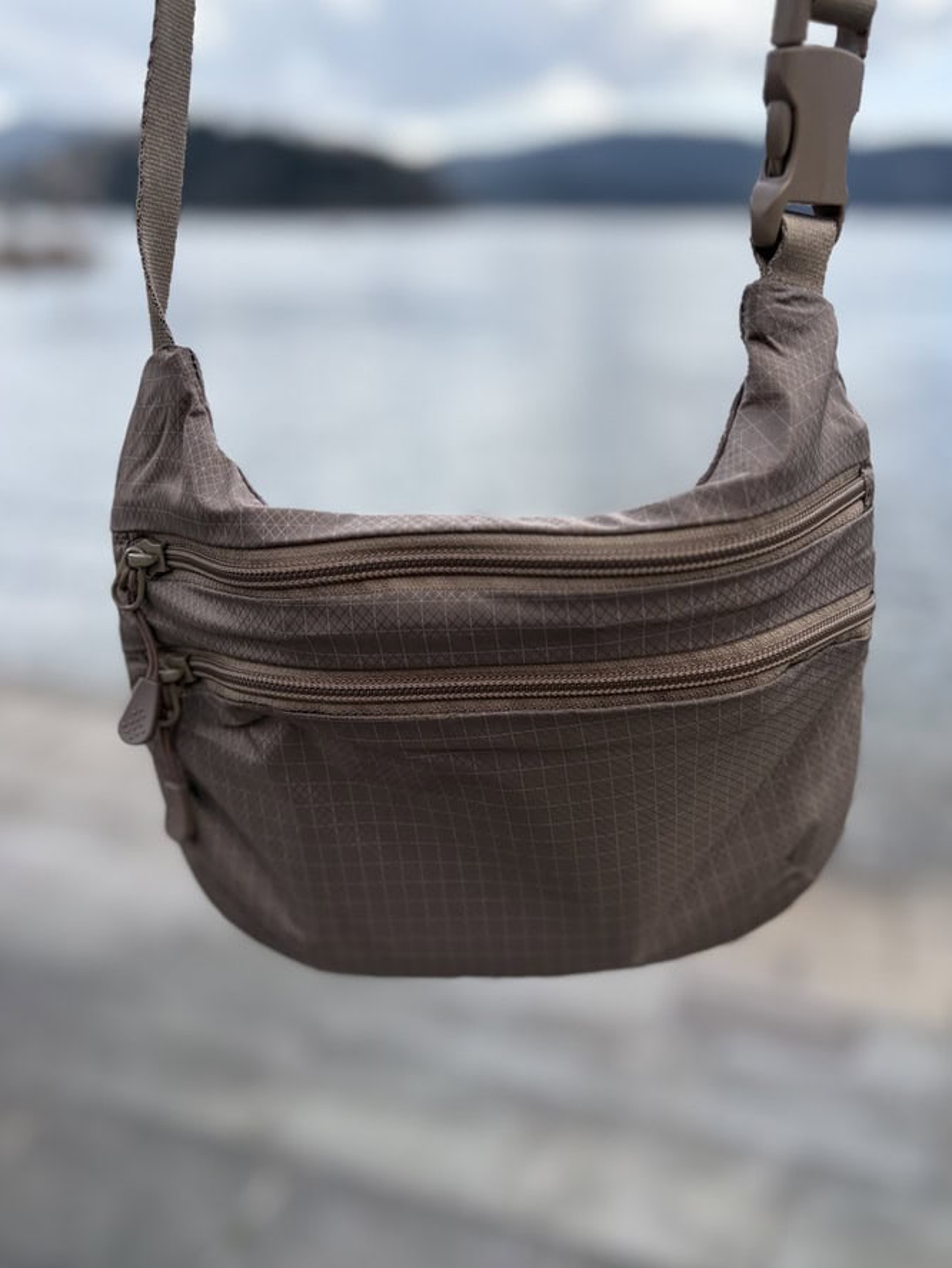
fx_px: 1099
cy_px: 663
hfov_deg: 46.8
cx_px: 479
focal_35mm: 30
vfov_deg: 59.9
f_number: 1.6
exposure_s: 1/1751
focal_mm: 6
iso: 50
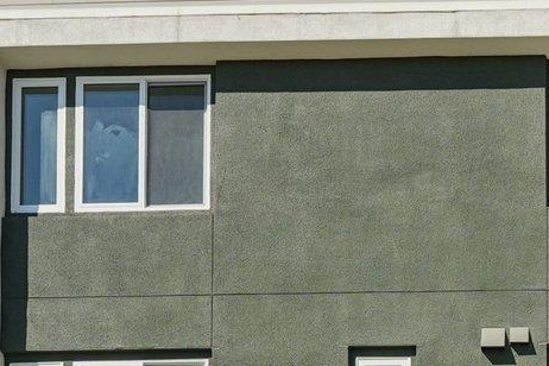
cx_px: 544
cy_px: 621
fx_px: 945
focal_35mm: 62
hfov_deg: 30.2
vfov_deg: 18.2
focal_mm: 14
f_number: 8
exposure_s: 1/1000
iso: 640
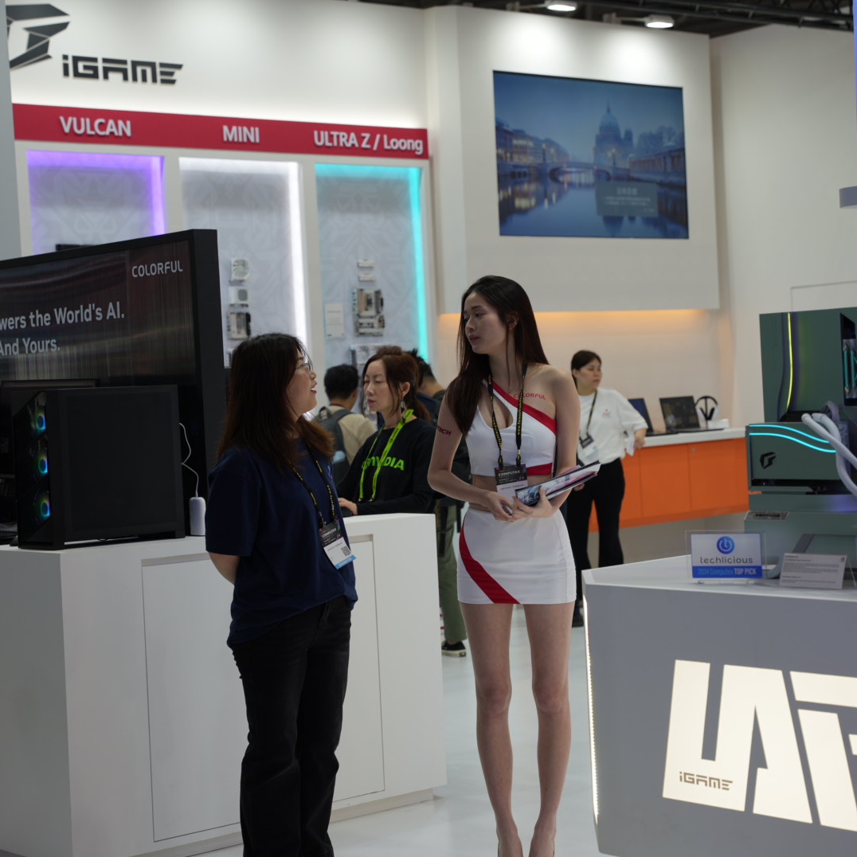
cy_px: 429
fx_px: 1958
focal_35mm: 70
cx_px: 400
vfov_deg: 24.7
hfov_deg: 24.7
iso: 160
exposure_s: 1/200
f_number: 4
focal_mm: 54.7
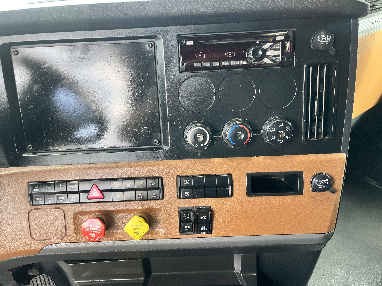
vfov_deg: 51.3
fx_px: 298
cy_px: 146
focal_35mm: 27
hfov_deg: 65.3
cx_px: 185
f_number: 1.6
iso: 125
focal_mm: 5.1
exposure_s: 1/115
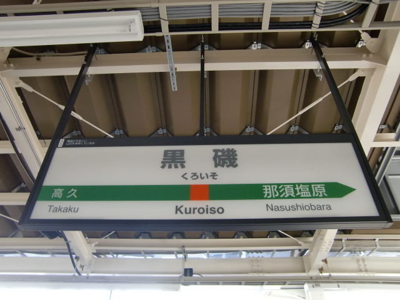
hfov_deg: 63.4
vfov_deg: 49.7
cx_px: 200
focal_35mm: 28
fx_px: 324
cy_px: 150
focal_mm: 4.9
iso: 200
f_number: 2.6
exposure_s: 1/60
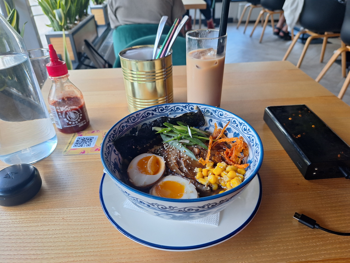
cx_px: 175
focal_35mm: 23
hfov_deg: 73.9
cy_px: 132
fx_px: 233
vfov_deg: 58.9
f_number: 1.8
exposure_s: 1/40
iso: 64
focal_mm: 5.54
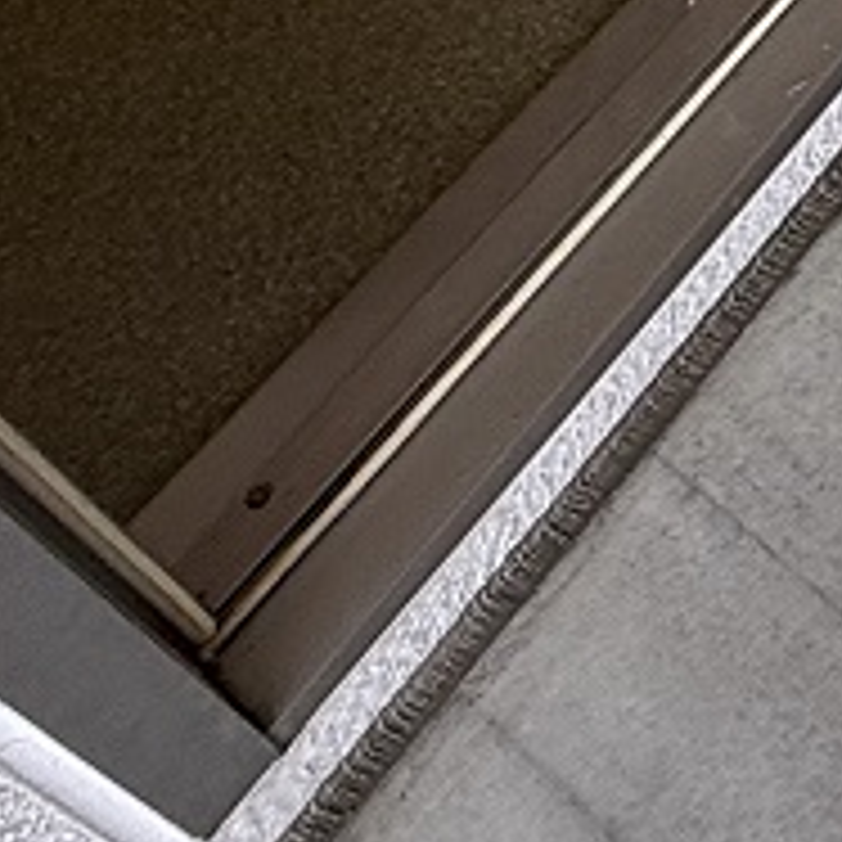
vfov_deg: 15.7
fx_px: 2202
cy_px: -968
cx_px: 1517
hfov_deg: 17.5
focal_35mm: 80
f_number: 2.2
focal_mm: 2.22
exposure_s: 1/99
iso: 50
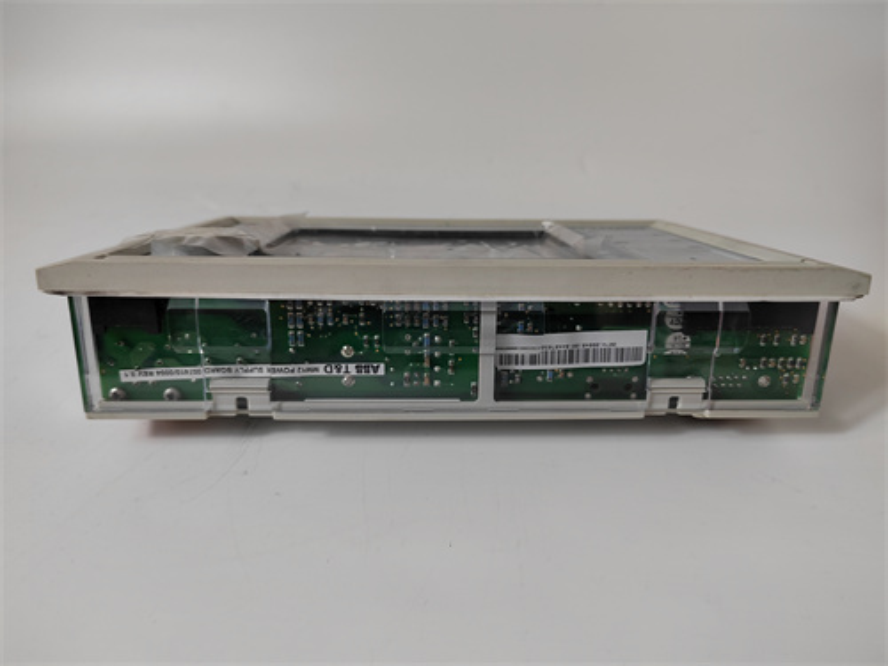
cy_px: 333
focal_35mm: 23
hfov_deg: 73.9
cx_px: 444
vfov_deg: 58.9
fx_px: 590
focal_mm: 5.52
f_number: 1.9
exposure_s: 1/100
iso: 391
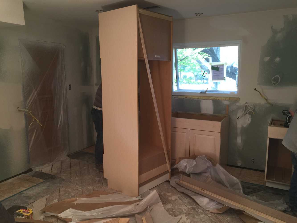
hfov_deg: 61.7
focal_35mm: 29
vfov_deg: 48.2
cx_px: 148
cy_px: 112
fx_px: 249
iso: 50
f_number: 2.2
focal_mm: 4.15
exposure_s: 1/15
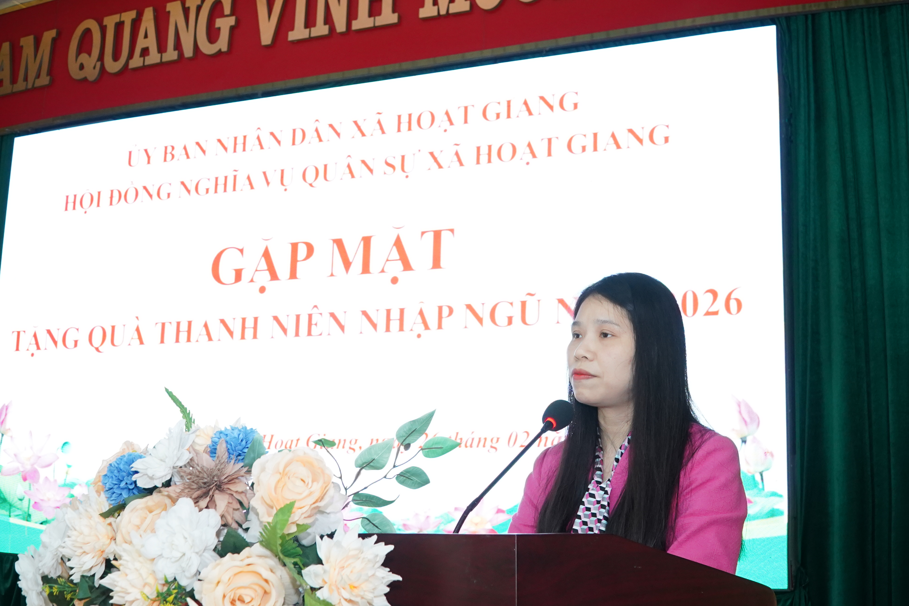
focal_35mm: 40
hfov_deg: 48.5
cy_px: 303
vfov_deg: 33.4
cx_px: 454
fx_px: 1010
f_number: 6.3
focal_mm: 27
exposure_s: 1/80
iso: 2500
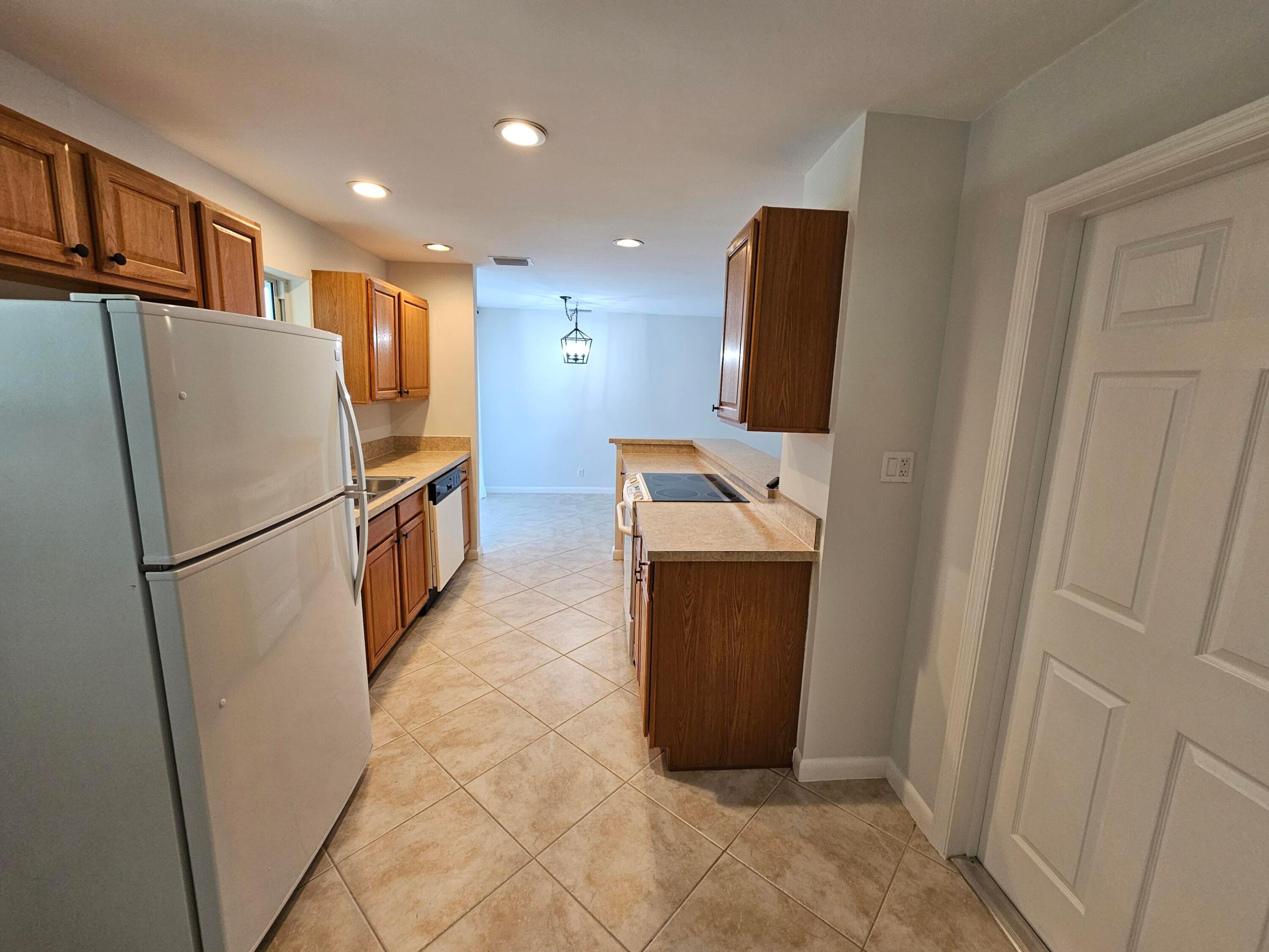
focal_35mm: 13
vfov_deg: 89.9
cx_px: 634
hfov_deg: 106.2
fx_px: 477
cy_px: 476
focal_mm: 2.2
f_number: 2.2
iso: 160
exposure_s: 1/60
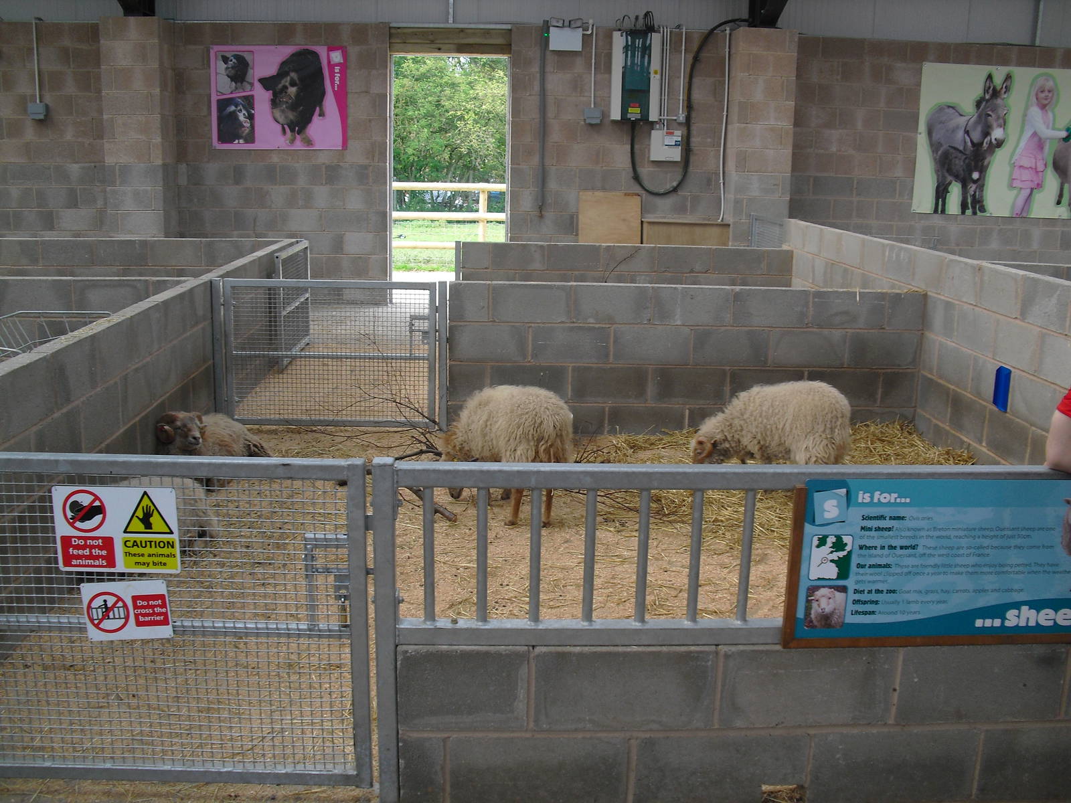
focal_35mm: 36
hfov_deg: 51.4
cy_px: 402
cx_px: 536
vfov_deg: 39.7
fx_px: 1114
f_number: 3.1
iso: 100
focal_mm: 6.3
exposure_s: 1/100
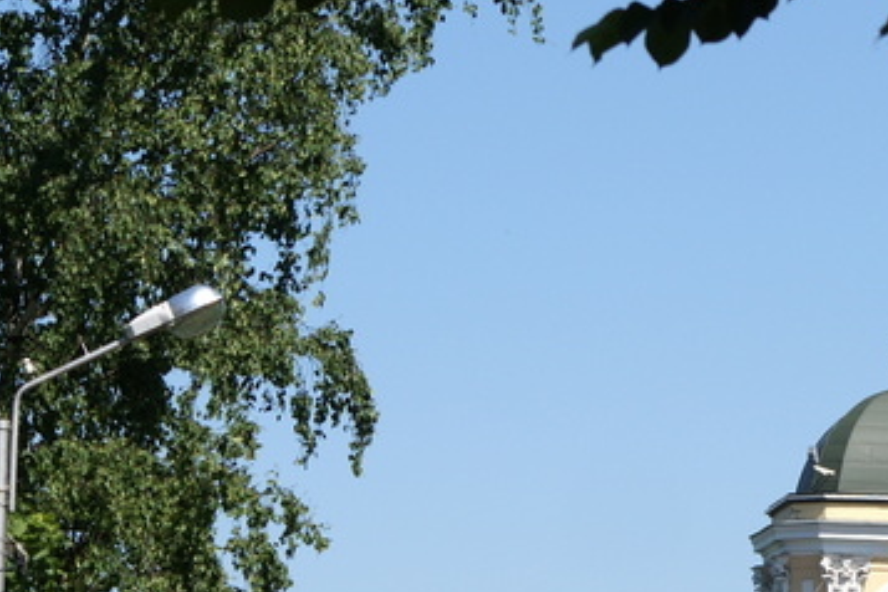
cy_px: 460
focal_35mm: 301
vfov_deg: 4.6
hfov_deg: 6.8
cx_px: 945
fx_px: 7424
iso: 100
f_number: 9
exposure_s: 1/320
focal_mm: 70
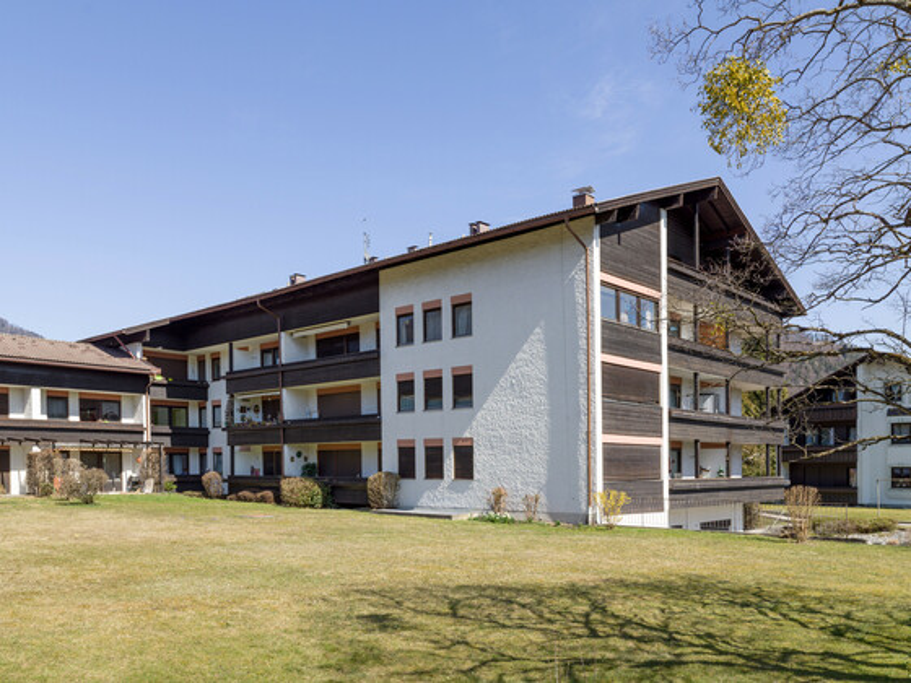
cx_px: 456
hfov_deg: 65.3
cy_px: 342
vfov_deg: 51.4
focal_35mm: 27
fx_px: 711
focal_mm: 35
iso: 100
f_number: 8
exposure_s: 1/200
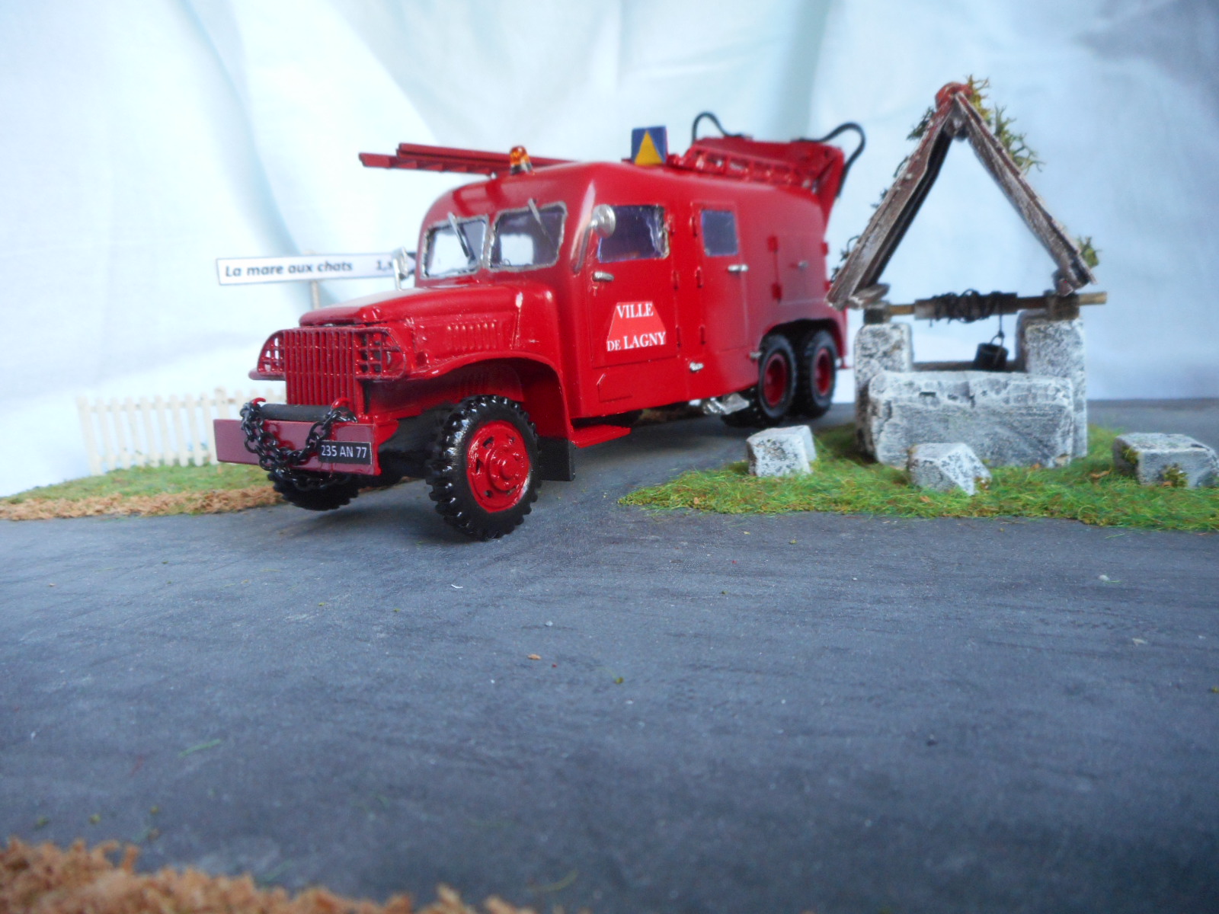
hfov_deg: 69.4
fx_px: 880
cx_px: 610
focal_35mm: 25
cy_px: 457
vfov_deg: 54.9
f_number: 3.7
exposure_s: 1/30
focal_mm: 4.5
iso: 220
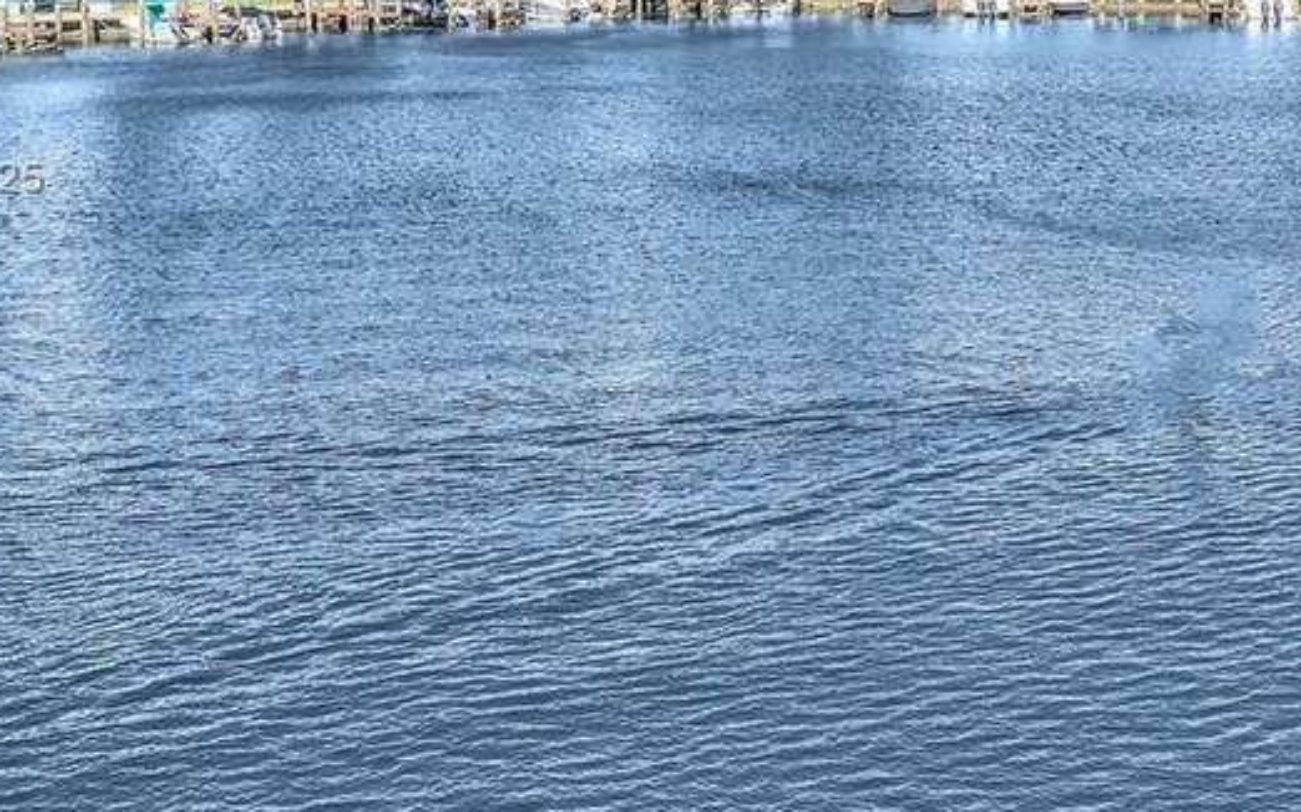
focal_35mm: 55
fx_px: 1950
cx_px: 999
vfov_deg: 23.3
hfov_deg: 35.9
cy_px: 181
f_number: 2.8
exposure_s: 1/1000
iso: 100
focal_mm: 8.38
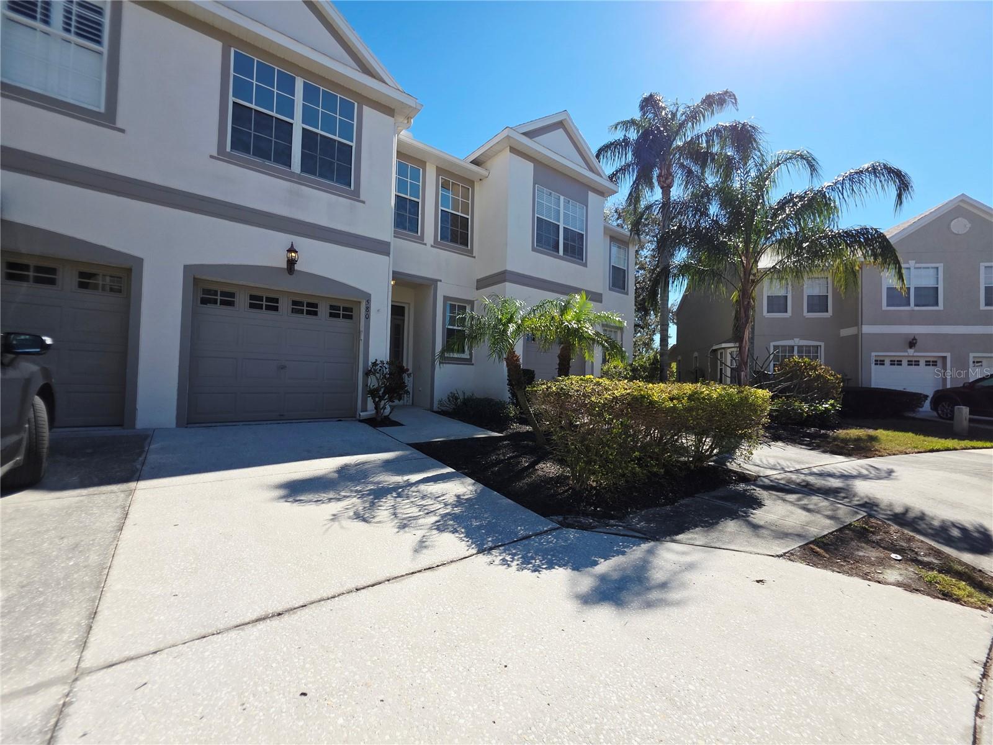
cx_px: 496
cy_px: 372
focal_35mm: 13
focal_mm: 2.2
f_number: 1.9
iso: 40
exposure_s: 1/2259
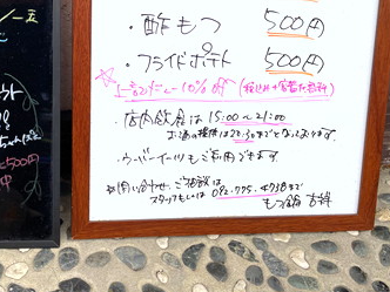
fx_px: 530
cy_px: 48
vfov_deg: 30.0
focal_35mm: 47
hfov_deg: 38.6
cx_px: 67
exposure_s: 1/244
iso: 32
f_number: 1.6
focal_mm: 4.2
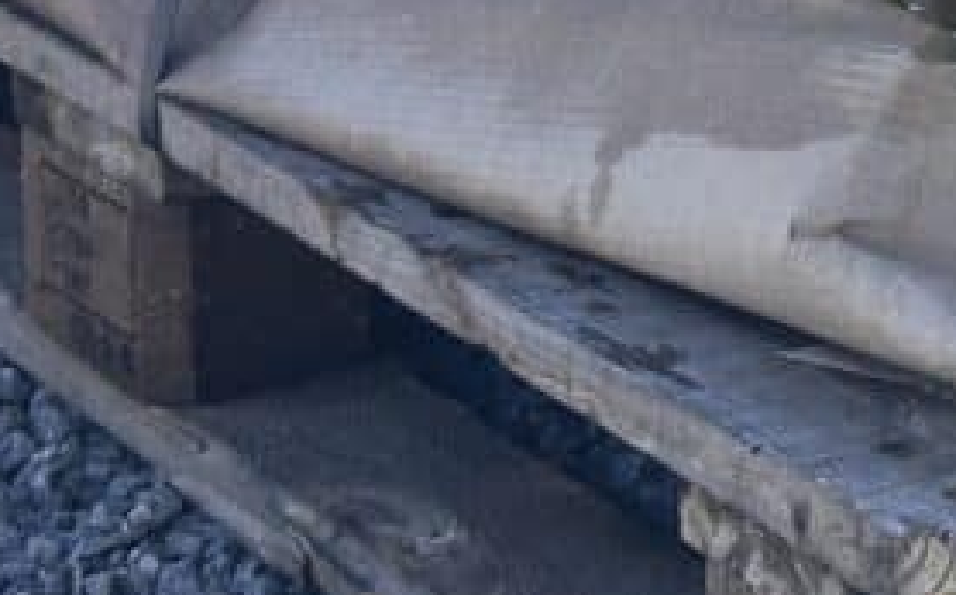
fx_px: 4294
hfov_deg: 12.5
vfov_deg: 7.7
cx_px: 1042
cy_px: -504
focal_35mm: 165
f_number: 1.78
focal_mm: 6.86
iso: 64
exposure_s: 1/944
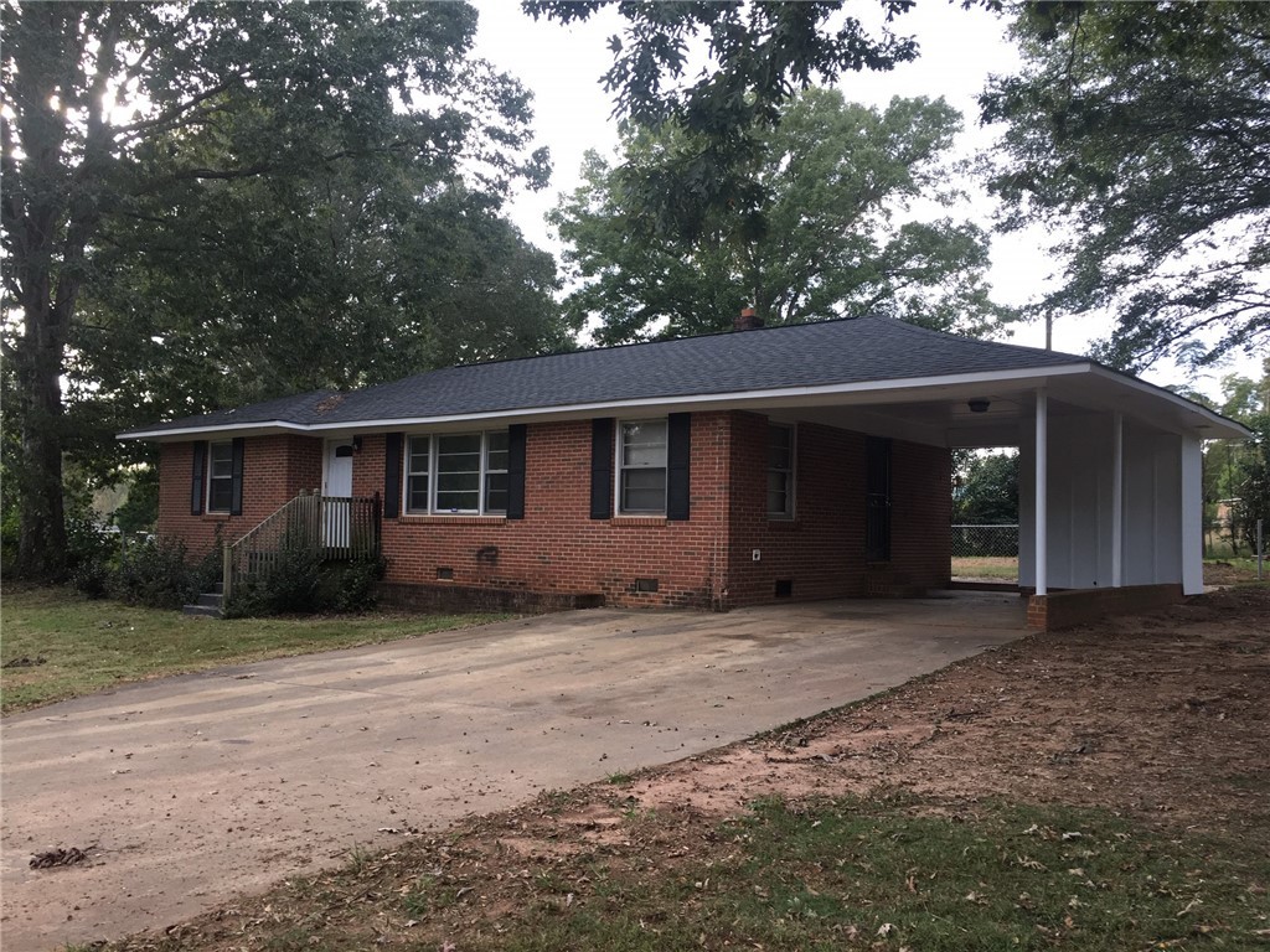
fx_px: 1064
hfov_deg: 61.7
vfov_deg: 48.2
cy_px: 476
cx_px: 635
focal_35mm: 29
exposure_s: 1/120
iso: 40
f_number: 2.2
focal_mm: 4.15
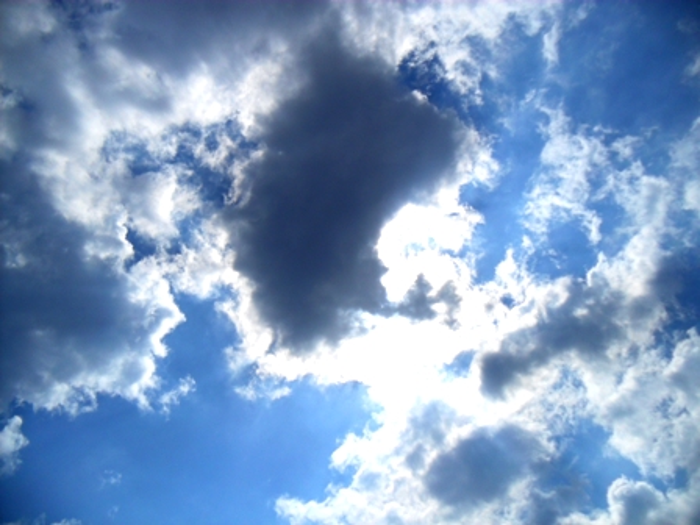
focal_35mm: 35
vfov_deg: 40.7
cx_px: 350
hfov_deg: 52.6
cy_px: 262
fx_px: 708
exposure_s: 1/1500
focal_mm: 6.3
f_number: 7.6
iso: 80
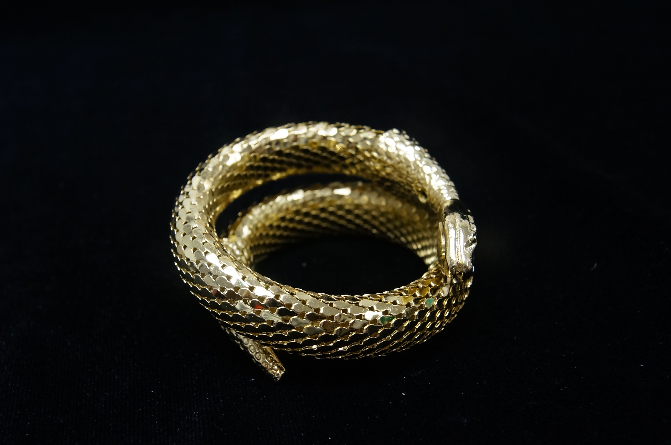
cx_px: 336
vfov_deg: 34.1
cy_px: 222
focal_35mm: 39
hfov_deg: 49.6
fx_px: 726
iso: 800
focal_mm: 26
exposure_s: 1/20
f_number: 8
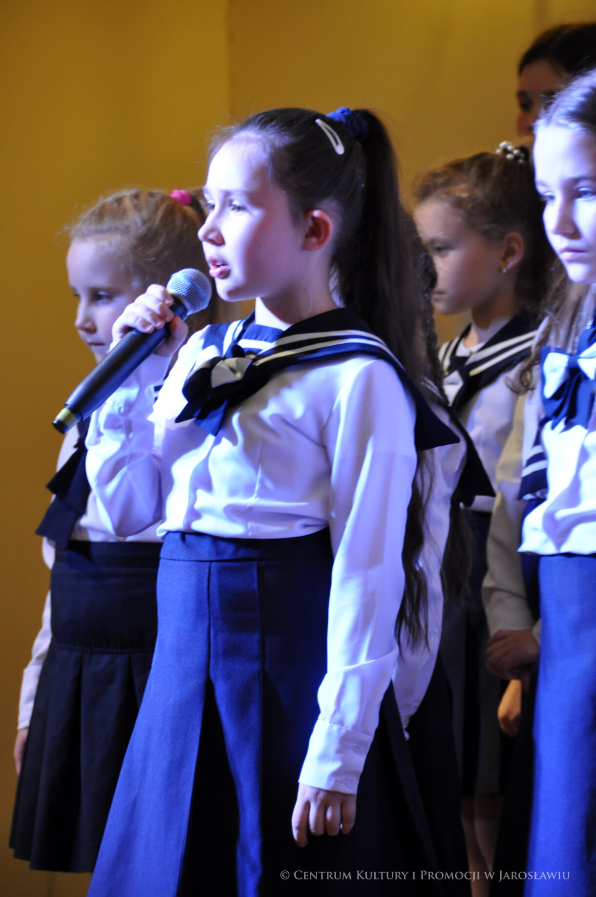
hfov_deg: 6.1
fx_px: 5602
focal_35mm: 225
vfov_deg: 9.2
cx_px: 298
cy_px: 448
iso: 800
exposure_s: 1/40
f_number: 5.6
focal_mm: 150
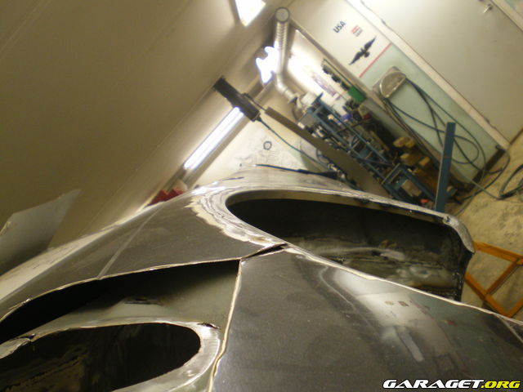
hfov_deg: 49.0
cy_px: 196
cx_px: 262
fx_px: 574
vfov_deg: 37.7
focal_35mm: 38
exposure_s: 1/30
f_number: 3.1
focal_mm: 6.3
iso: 200
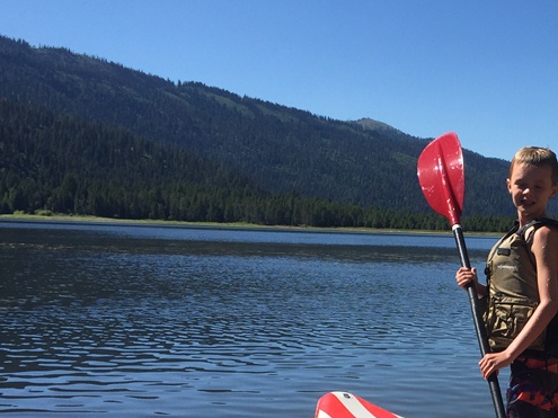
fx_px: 967
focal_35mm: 60
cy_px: 421
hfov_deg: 30.7
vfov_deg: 23.4
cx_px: 508
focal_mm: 4.15
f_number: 2.2
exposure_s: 1/1721
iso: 32
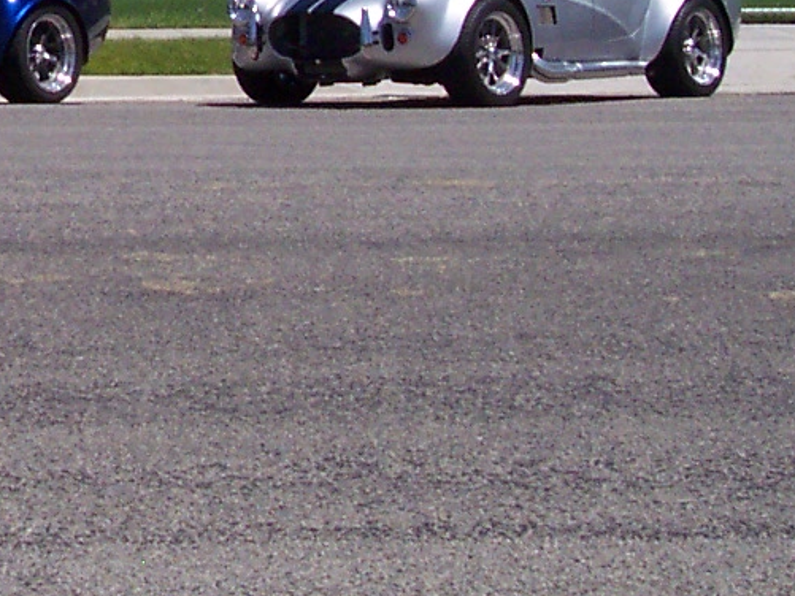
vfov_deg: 9.3
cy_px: -398
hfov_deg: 12.5
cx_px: -160
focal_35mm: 154
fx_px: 3538
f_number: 4.8
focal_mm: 8
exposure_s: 1/1000
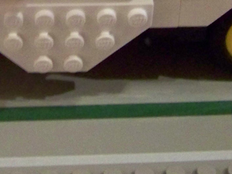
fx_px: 1106
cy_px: -166
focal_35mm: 165
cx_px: -16
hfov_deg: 11.8
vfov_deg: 8.6
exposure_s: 1/13
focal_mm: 6.3
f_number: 2.8
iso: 400
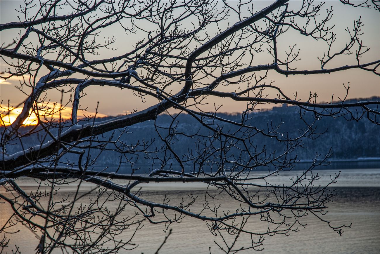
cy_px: 127
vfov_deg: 13.1
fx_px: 1110
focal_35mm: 105
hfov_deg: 19.4
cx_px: 190
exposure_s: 1/250
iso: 100
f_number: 4.5
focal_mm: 70
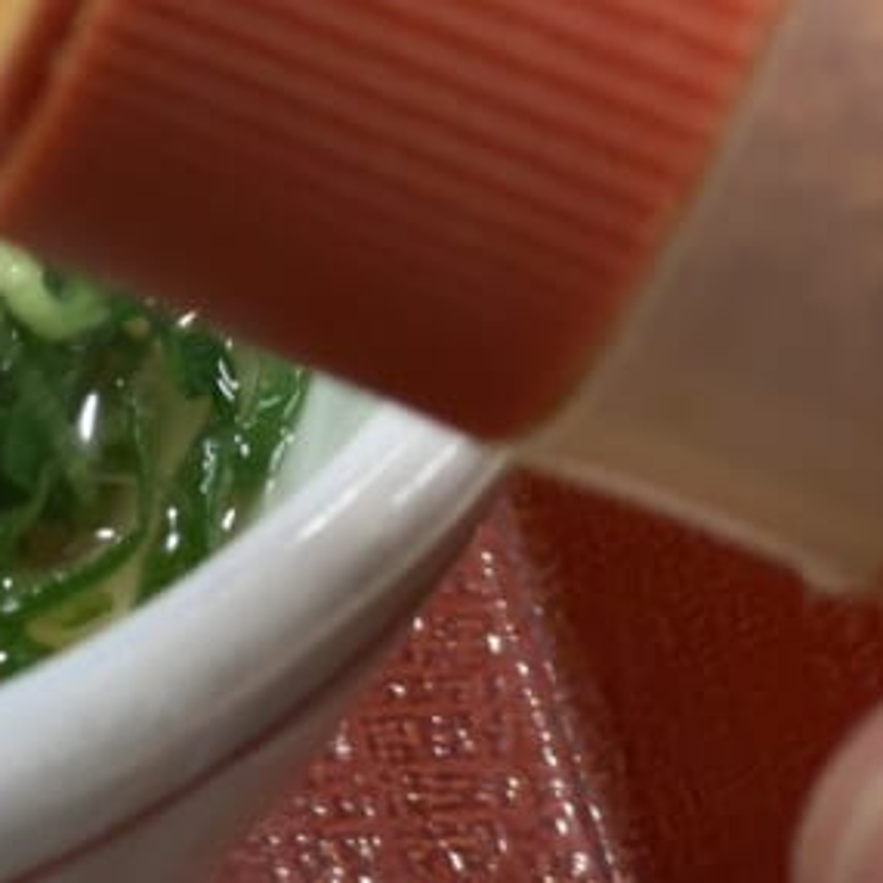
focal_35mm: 206
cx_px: -1025
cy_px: -247
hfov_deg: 8.0
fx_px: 5945
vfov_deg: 8.4
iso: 100
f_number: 2
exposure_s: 1/120
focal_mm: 6
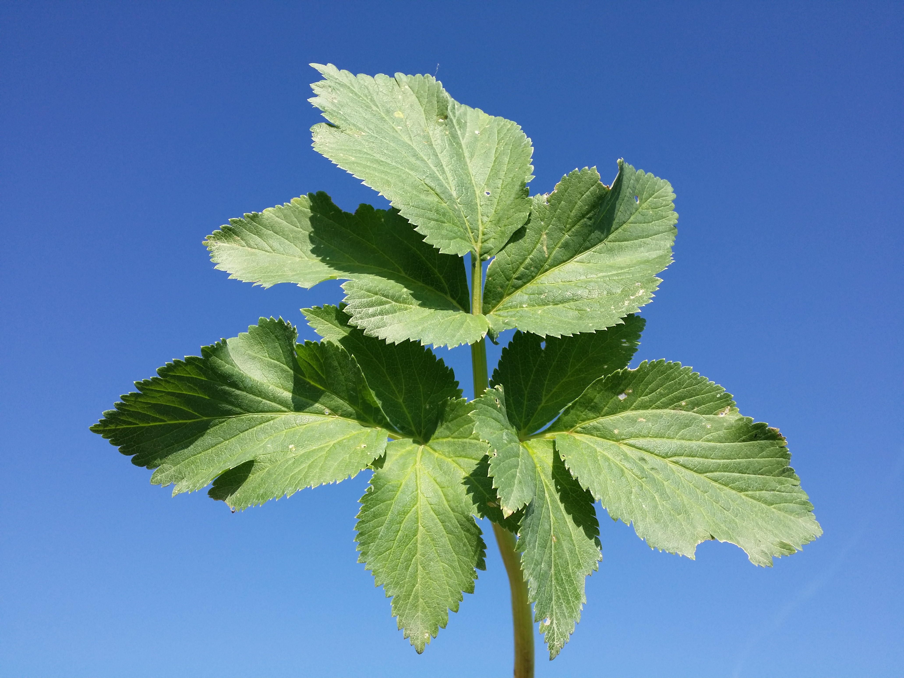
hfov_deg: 58.4
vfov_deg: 45.4
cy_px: 339
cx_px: 452
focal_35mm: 31
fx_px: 810
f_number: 2.2
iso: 50
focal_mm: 4.13
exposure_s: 1/904
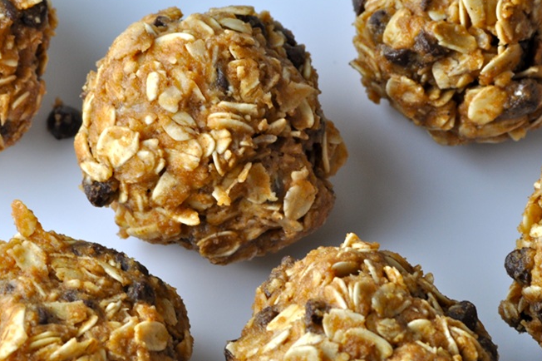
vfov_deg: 4.9
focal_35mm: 280
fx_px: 4209
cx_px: 259
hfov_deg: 7.4
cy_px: 210
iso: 280
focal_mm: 135
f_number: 13
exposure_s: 1/30
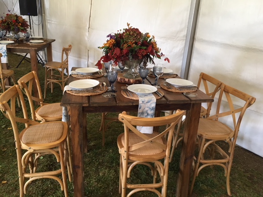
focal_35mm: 29
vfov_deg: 48.2
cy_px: 98
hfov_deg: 61.7
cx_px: 132
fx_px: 220
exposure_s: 1/33
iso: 125
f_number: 2.2
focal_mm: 4.15
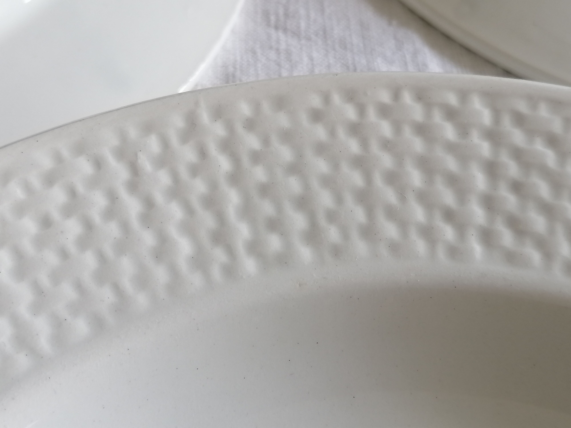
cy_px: 214
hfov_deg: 35.5
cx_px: 286
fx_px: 891
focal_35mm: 54
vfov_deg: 27.0
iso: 160
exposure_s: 1/60
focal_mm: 4.75
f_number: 1.8
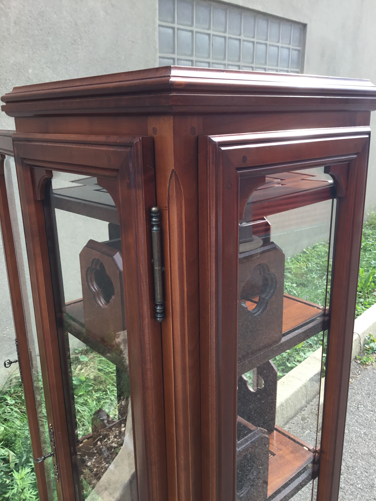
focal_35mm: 31
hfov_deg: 45.4
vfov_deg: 58.4
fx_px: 449
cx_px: 188
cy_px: 250
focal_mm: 3.3
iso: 25
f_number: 2.4
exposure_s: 1/100
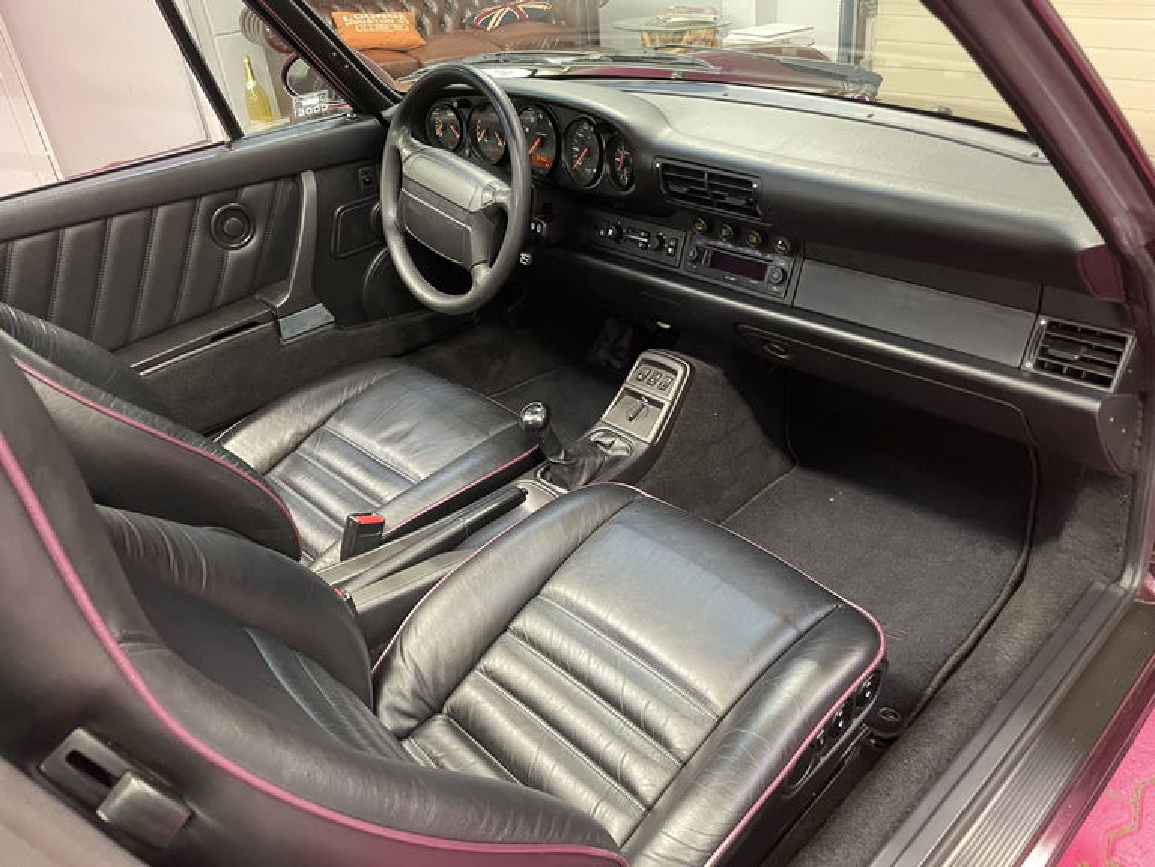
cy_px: 434
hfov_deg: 67.3
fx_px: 868
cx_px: 578
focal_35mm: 26
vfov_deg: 53.1
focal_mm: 4.2
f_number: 1.6
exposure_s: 1/33
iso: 500
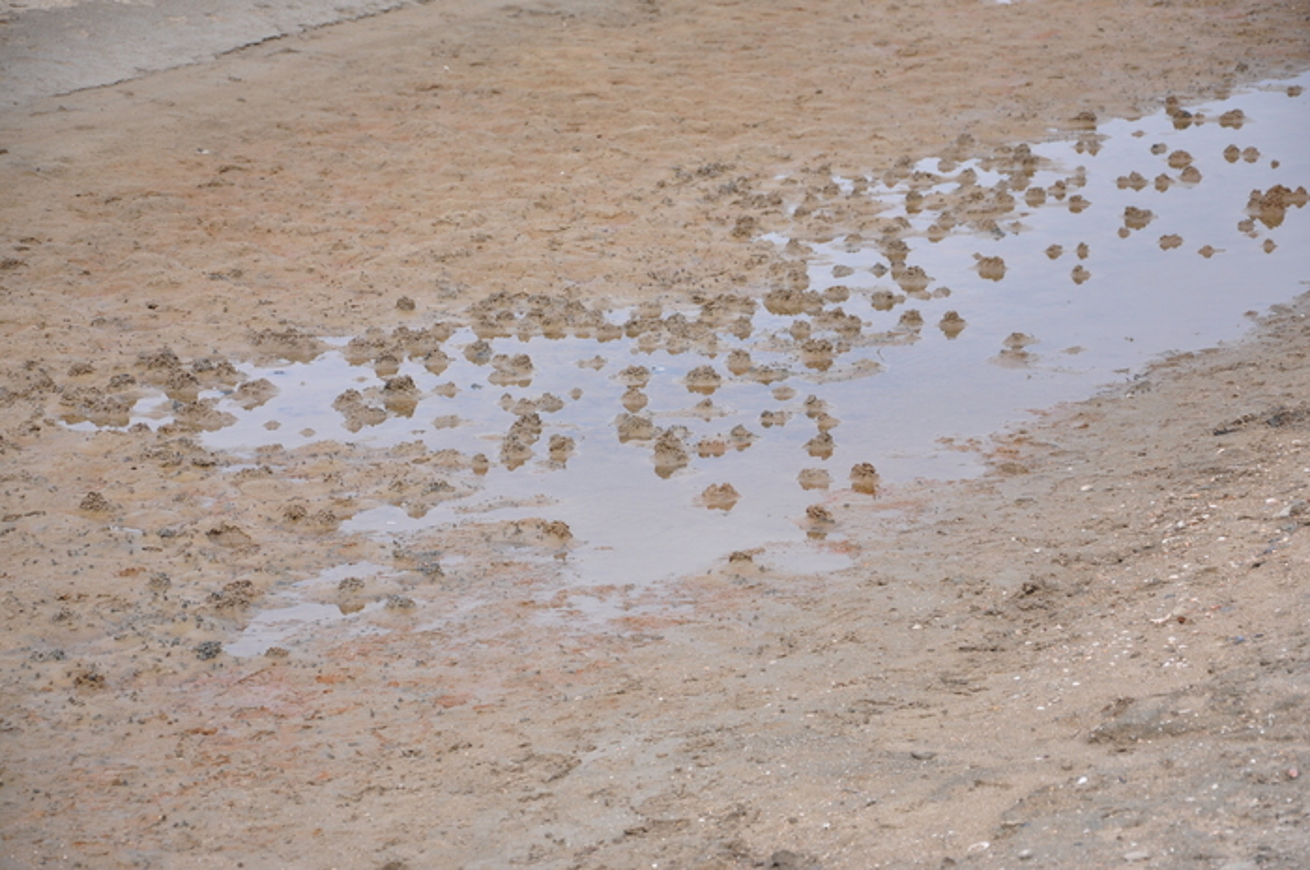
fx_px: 4362
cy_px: 435
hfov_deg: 17.1
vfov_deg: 11.4
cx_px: 655
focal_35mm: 120
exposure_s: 1/640
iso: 200
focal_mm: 80
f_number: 6.3
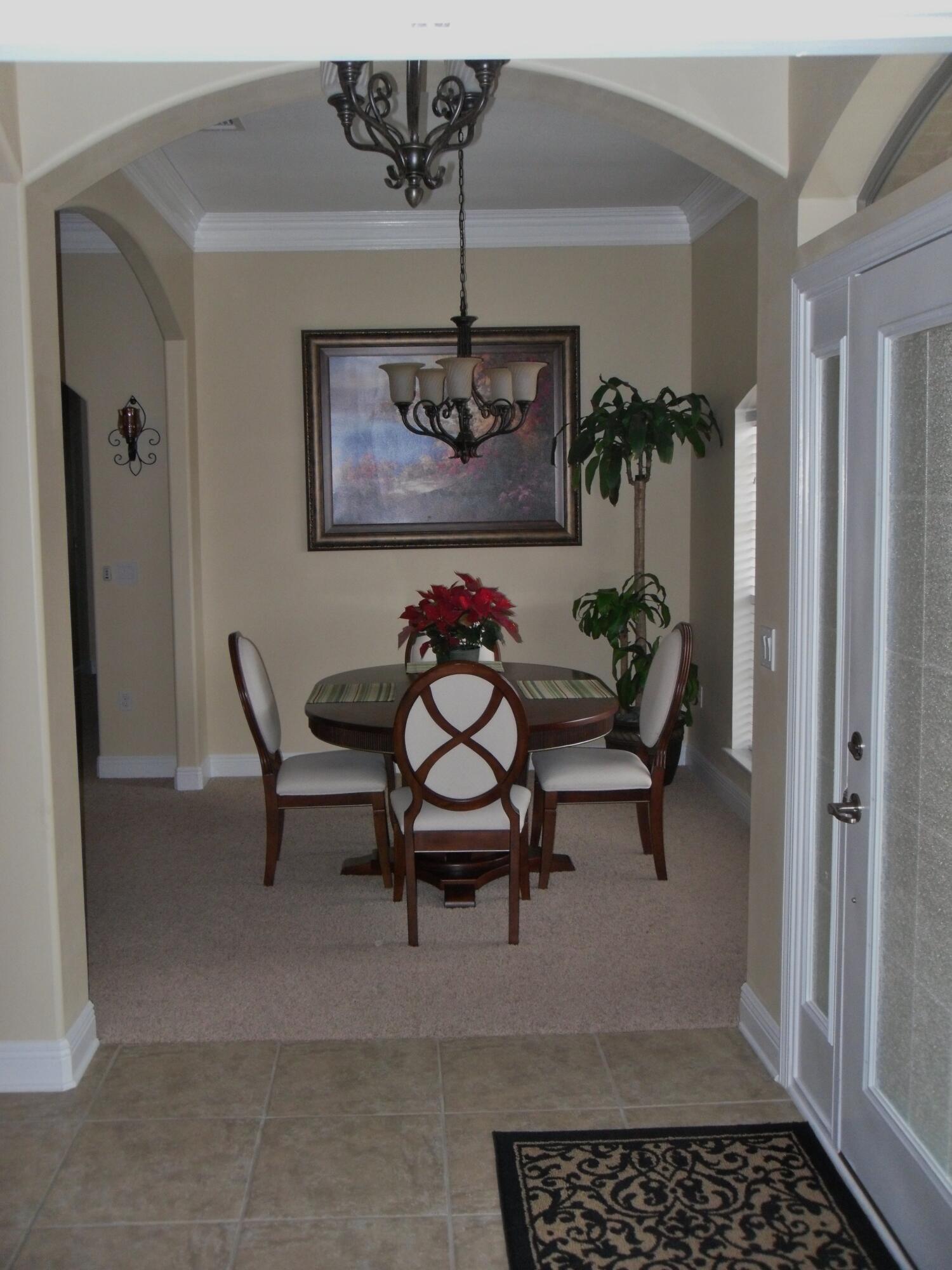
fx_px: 1650
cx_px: 476
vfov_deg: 42.1
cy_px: 635
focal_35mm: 45
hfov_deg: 32.2
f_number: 3.5
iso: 400
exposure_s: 1/45
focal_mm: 6.3
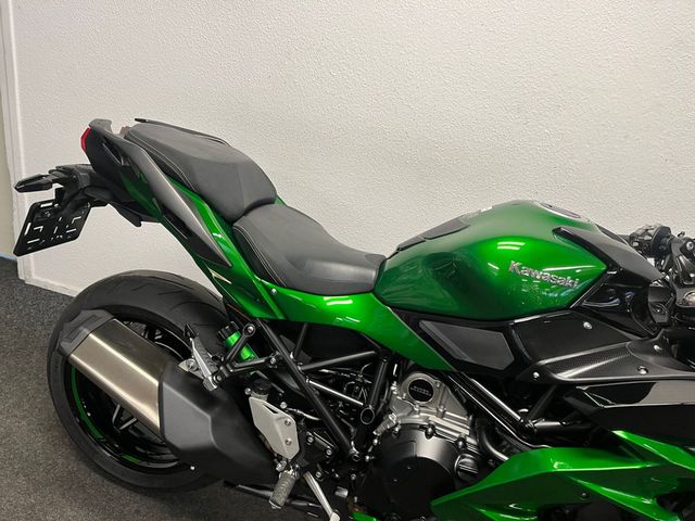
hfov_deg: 67.3
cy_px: 260
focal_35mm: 26
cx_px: 348
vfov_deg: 53.1
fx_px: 522
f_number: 1.6
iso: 80
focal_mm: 5.1
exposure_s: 1/50
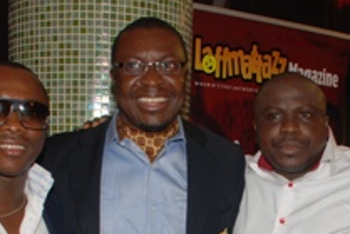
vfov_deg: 16.5
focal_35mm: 79
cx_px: 224
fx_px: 769
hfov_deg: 25.5
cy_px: 293
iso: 200
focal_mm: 20
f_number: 4
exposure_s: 1/60
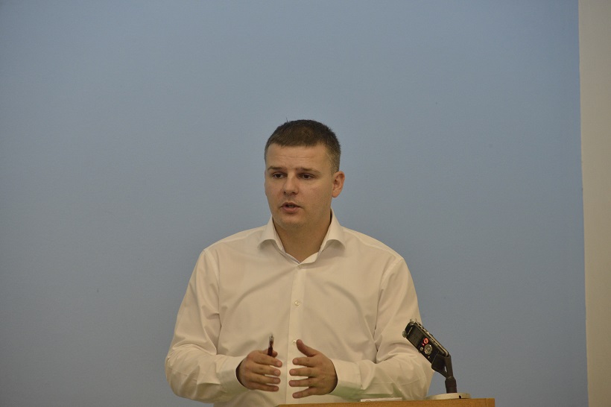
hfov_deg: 6.9
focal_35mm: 300
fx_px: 5089
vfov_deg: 4.6
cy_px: 204
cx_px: 306
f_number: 7.1
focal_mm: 300
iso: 4000
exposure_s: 1/160
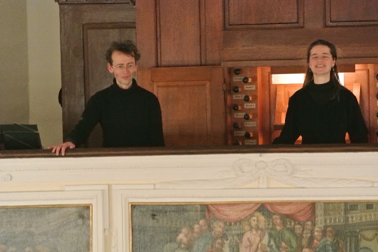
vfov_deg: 4.6
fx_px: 3140
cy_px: 125
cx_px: 189
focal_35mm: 299
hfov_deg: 6.9
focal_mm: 110
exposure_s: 1/50
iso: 3200
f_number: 5.6
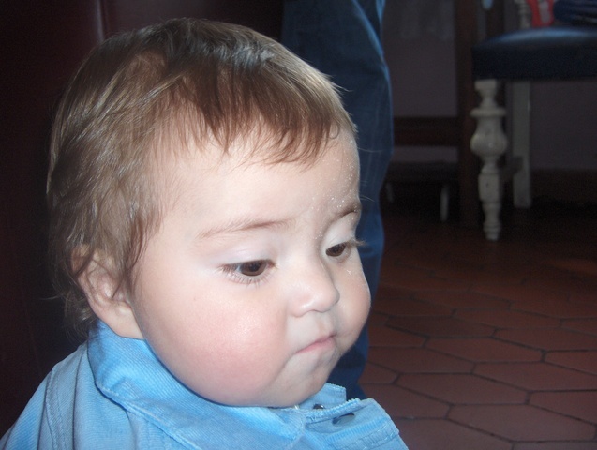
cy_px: 225
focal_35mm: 39
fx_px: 674
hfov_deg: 47.8
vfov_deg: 36.9
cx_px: 298
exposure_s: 1/60
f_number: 2.8
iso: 100
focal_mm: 8
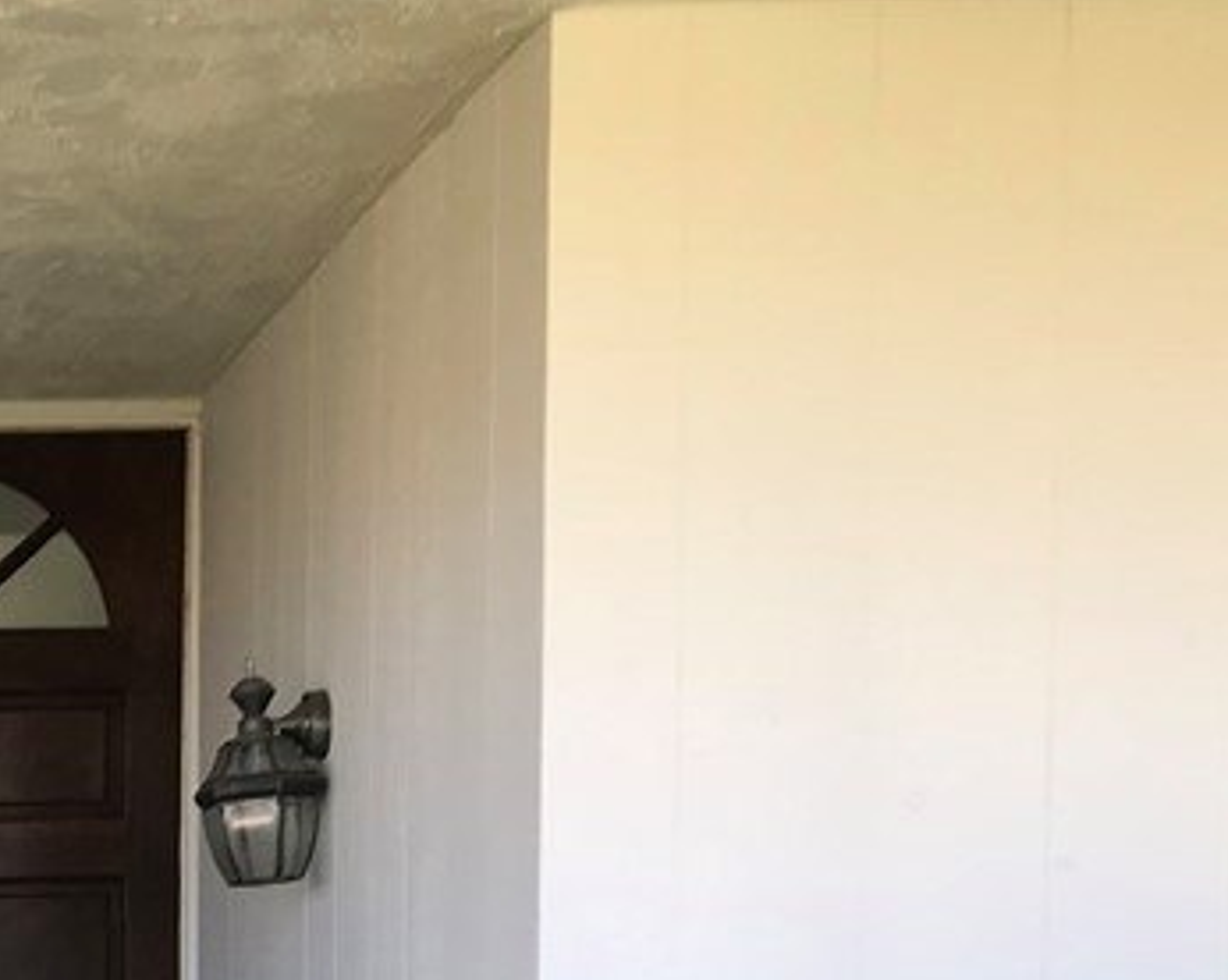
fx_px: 2941
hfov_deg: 21.7
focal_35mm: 81
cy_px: 1161
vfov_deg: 18.0
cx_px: -295
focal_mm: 3.99
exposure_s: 1/221
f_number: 1.8
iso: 20
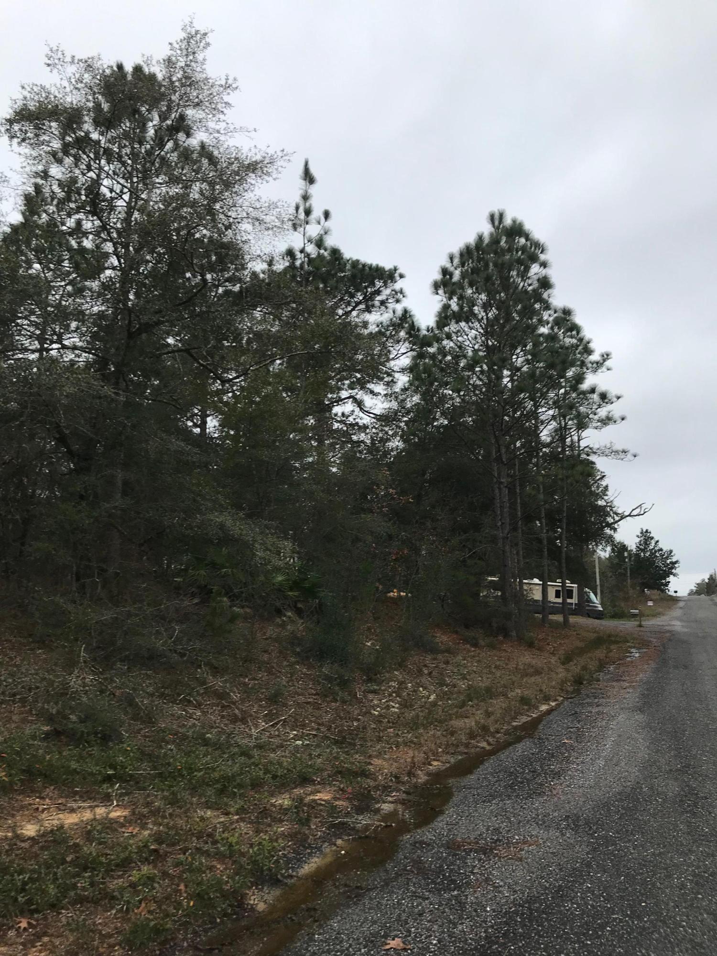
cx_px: 358
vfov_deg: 63.4
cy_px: 478
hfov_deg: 49.7
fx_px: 773
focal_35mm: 28
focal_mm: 3.99
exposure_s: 1/613
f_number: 1.8
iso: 20
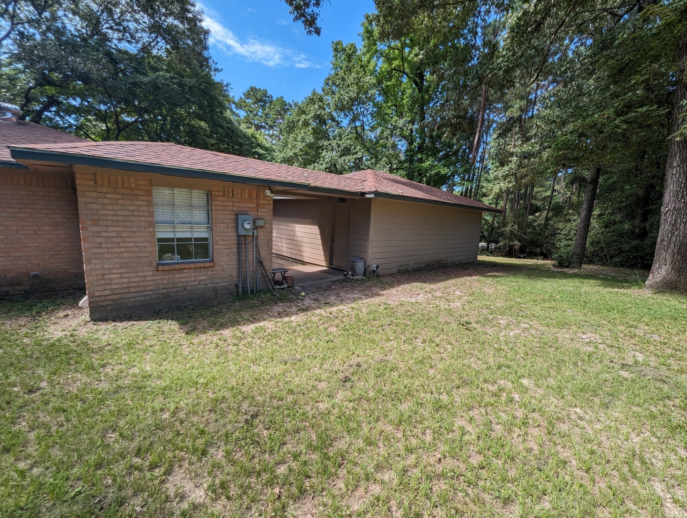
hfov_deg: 106.1
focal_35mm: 13
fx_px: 258
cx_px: 344
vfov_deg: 90.1
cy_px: 259
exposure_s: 1/715
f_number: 2.2
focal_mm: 1.95
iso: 46
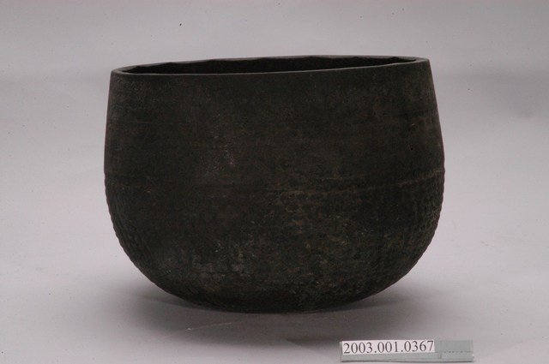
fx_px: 1599
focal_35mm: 105
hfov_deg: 19.5
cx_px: 274
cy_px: 182
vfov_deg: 13.0
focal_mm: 70
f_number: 29
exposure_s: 1/125
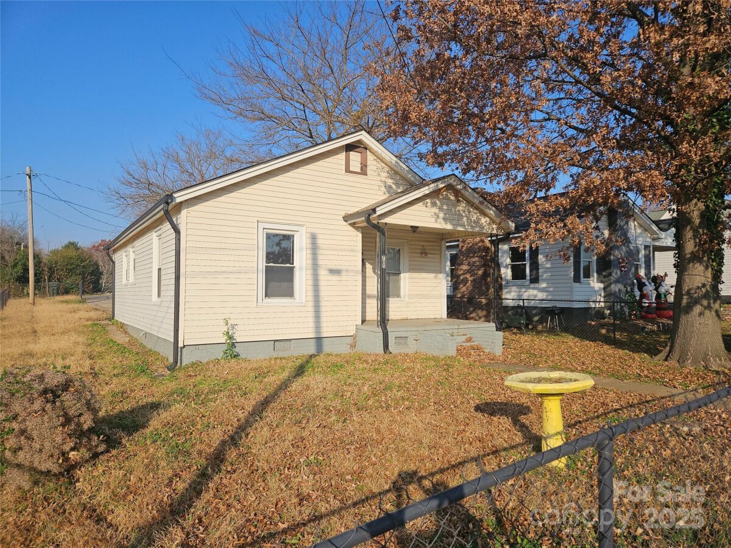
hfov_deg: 73.9
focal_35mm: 23
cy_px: 274
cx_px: 366
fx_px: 486
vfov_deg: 58.9
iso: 25
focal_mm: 5.4
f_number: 1.8
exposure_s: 1/2593
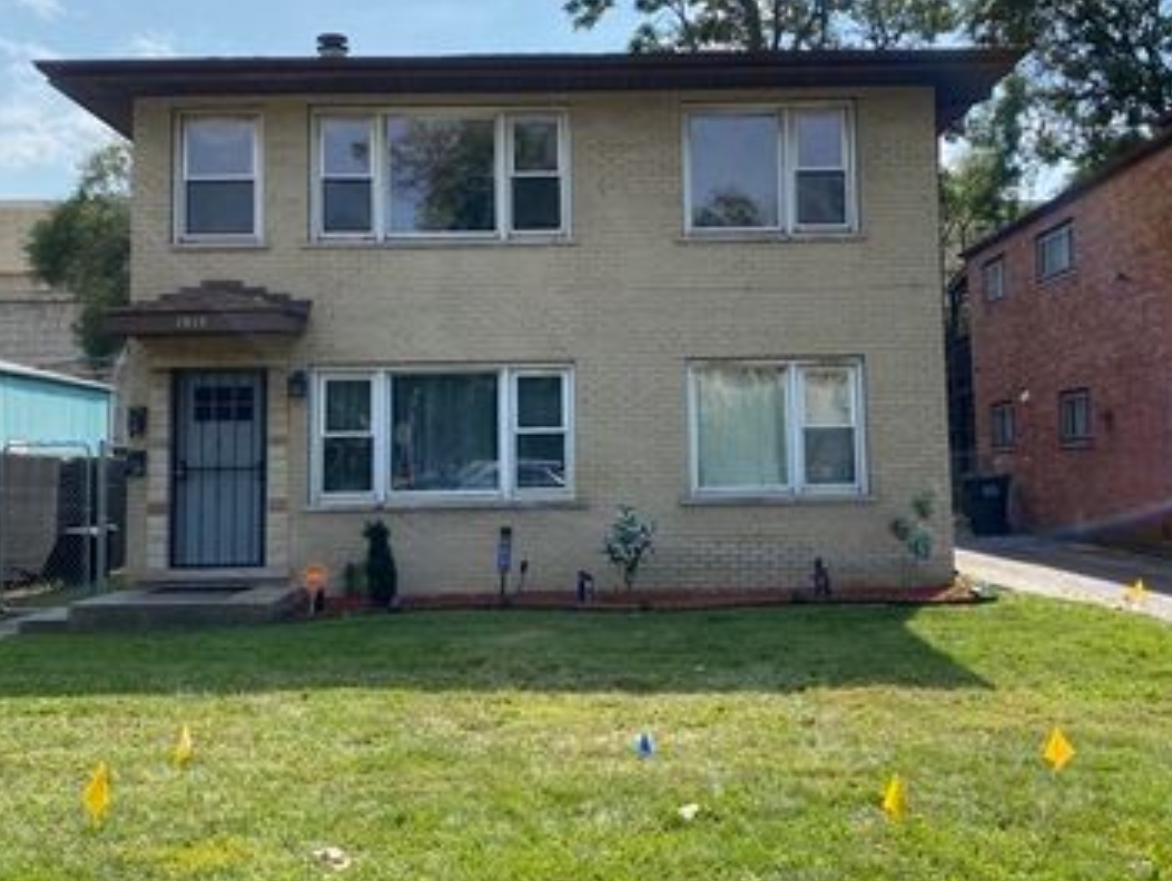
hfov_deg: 50.1
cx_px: 608
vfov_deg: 38.5
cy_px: 339
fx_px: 1254
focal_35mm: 37
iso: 32
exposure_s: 1/3610
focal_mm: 4.25
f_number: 1.8
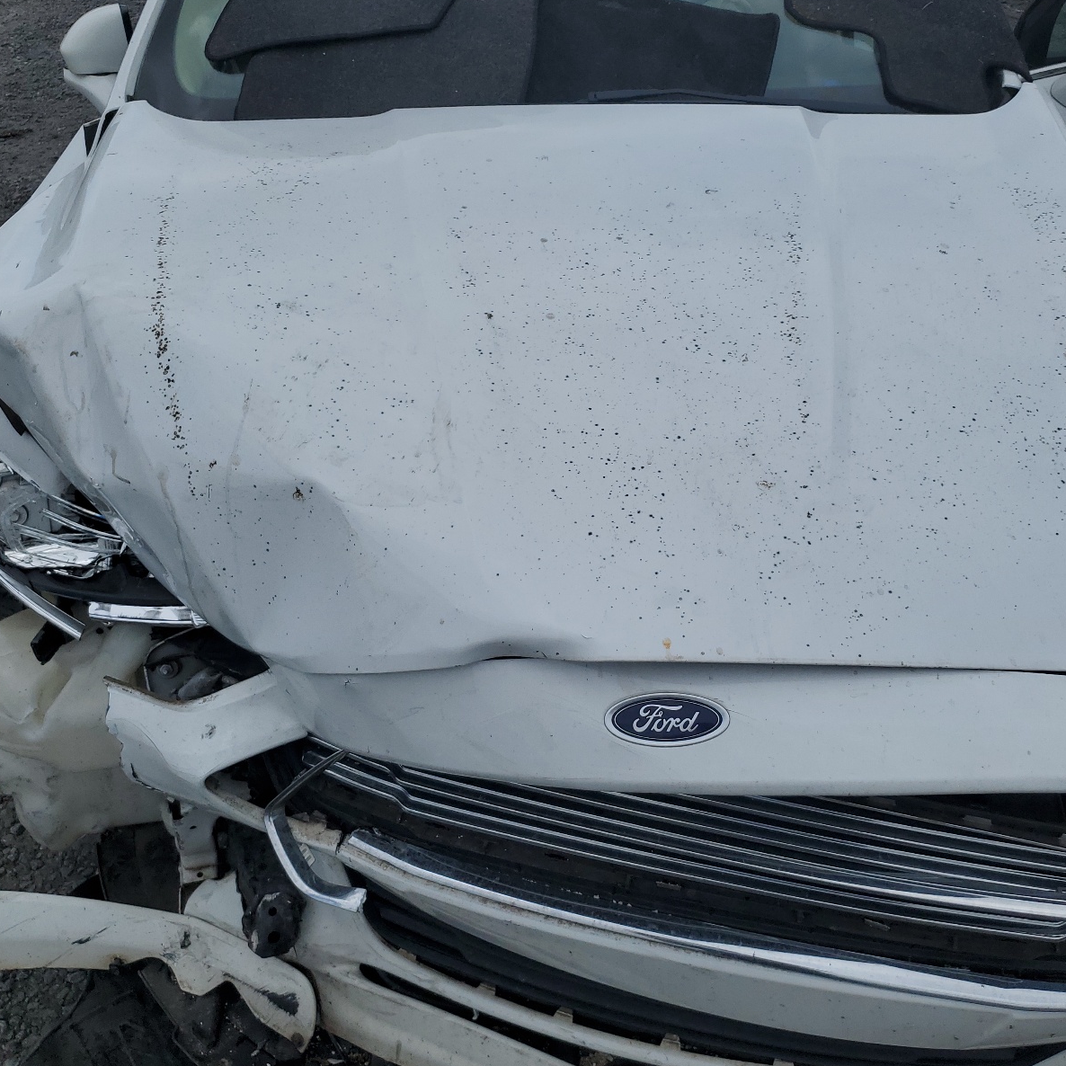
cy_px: 529
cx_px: 609
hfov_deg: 52.4
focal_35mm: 31
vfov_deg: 52.5
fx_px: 1080
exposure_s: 1/10000
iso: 50
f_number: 1.5
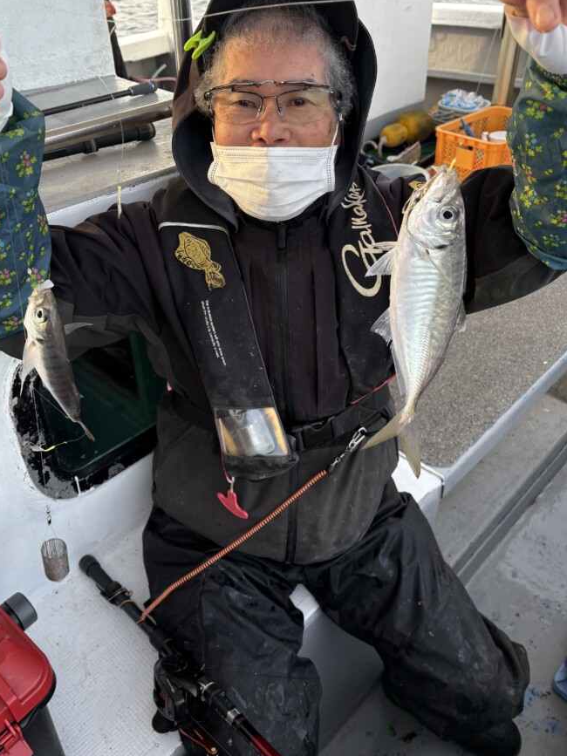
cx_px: 267
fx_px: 655
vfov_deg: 59.9
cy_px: 348
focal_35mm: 30
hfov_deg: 46.8
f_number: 1.6
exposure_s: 1/359
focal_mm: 5.96
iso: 50
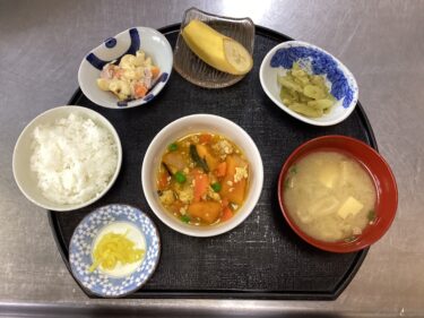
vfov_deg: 45.4
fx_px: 380
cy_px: 159
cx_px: 212
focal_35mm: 31
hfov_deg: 58.4
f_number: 2.4
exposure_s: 1/60
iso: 160
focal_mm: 3.3
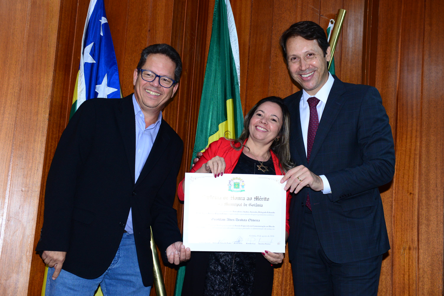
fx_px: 679
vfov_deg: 24.6
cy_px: 148
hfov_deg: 36.2
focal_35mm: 55
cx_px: 222
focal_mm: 55
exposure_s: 1/125
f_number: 5.6
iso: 2000
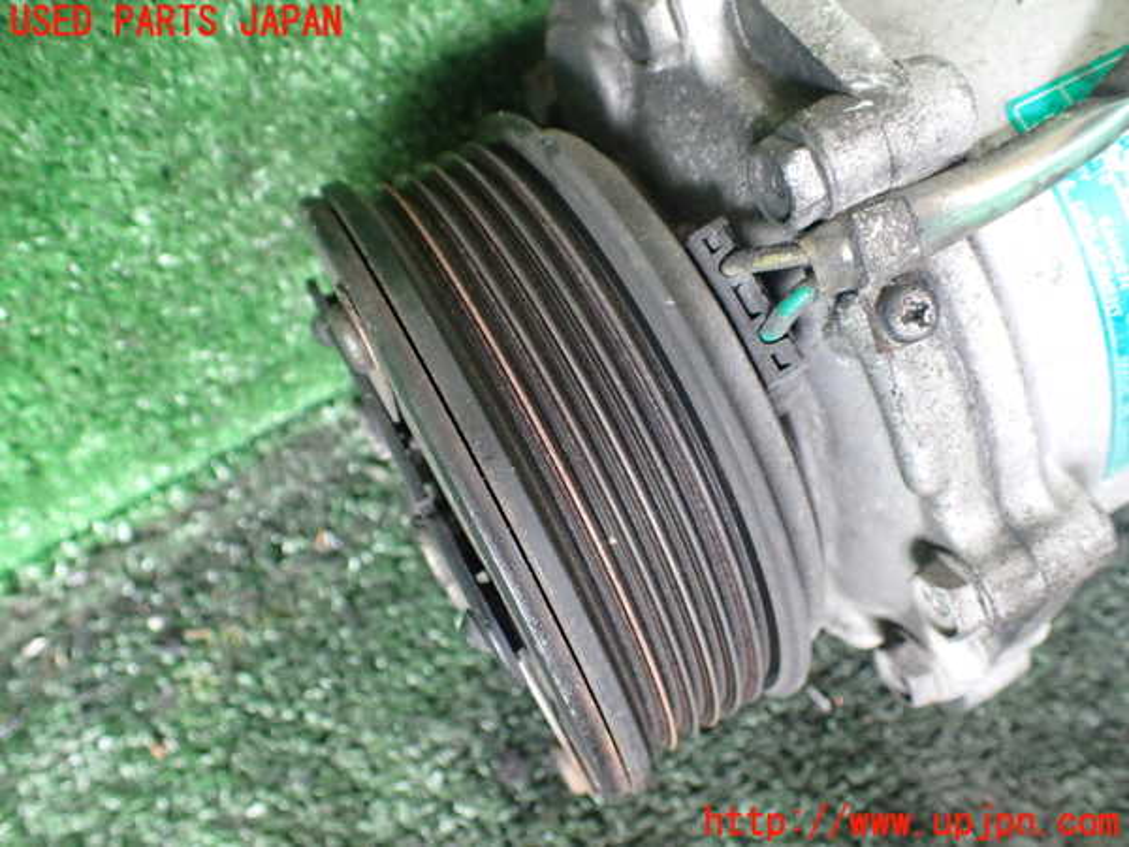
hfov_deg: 60.0
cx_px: 564
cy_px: 424
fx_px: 978
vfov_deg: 46.8
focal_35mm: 30
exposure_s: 1/125
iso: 800
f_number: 2.3
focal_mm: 5.4
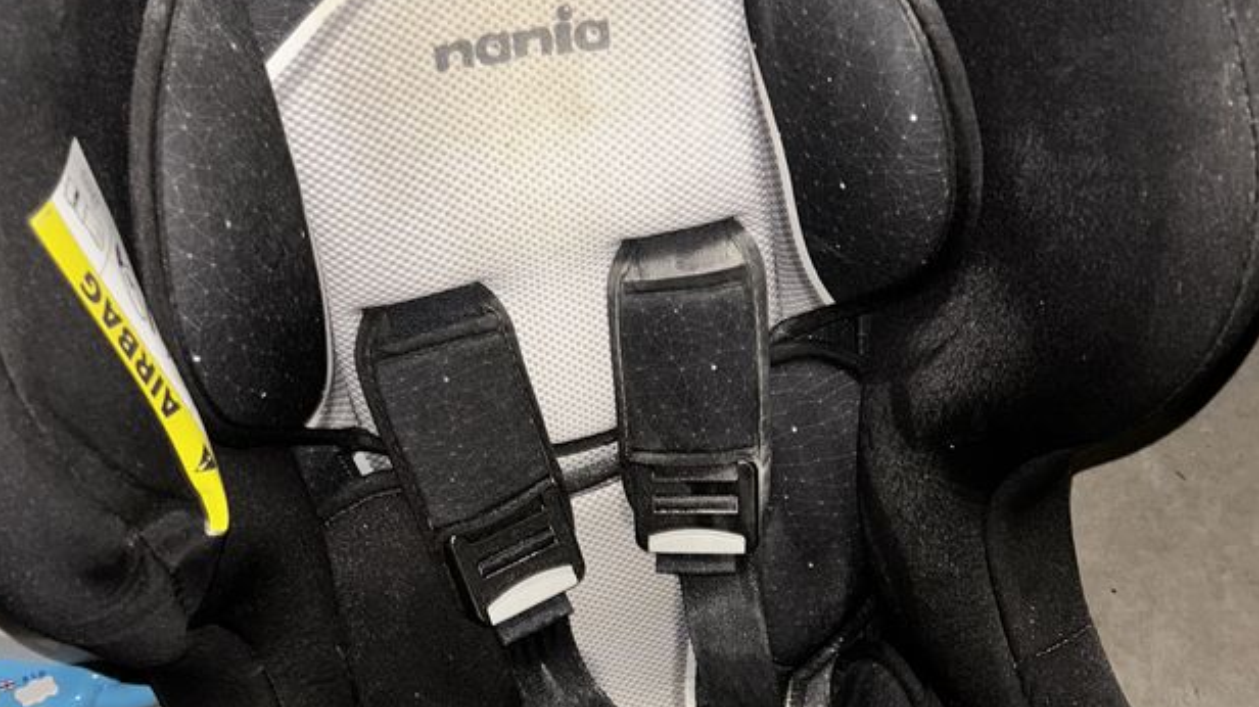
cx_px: 625
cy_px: 537
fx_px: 1535
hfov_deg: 44.6
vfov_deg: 25.6
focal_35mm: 46
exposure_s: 1/4
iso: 32
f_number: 1.5
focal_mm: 5.7
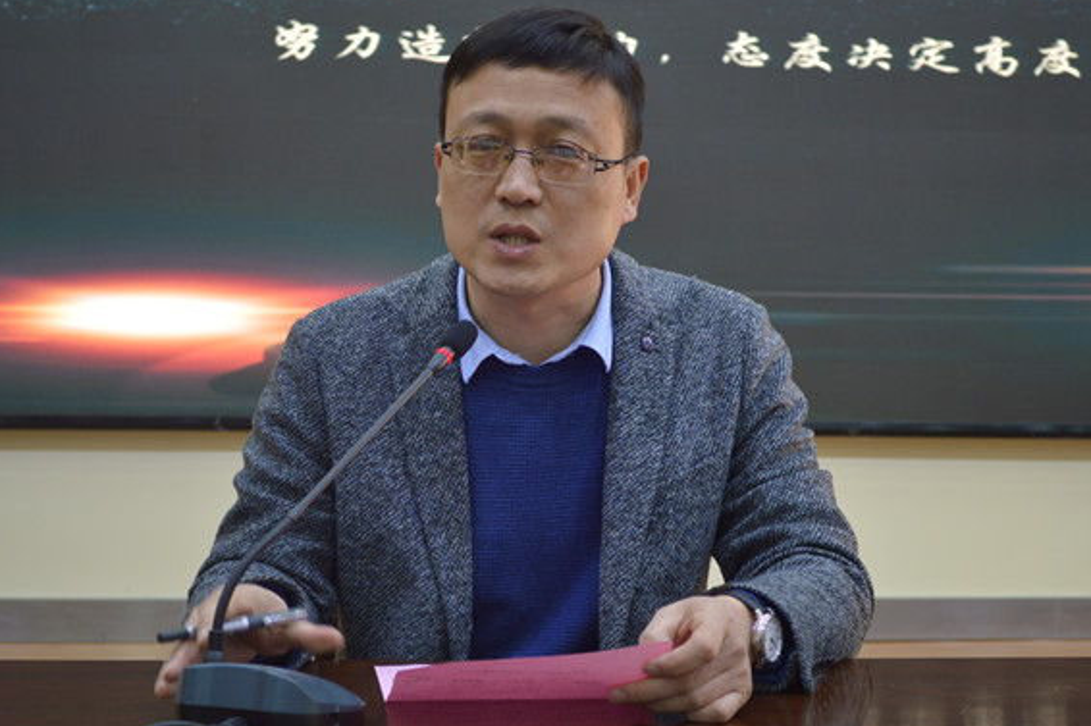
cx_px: 563
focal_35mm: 70
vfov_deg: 19.4
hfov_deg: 28.8
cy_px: 360
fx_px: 2121
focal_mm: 44
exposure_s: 1/25
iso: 400
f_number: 5.3
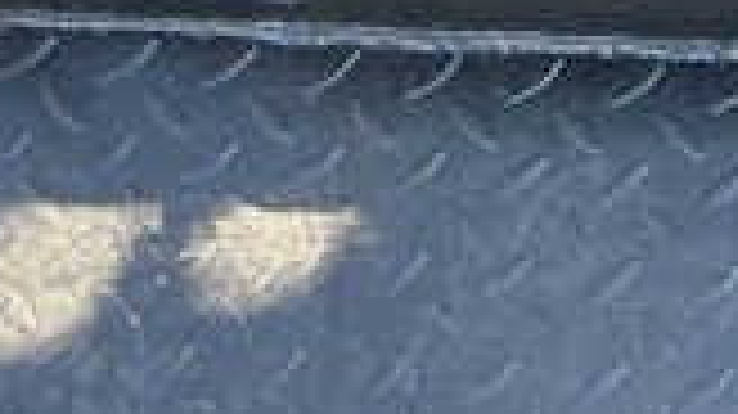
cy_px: -464
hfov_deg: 12.1
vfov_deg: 6.7
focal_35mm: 173
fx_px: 3383
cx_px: 954
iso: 50
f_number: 1.5
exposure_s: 1/275
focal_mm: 5.7
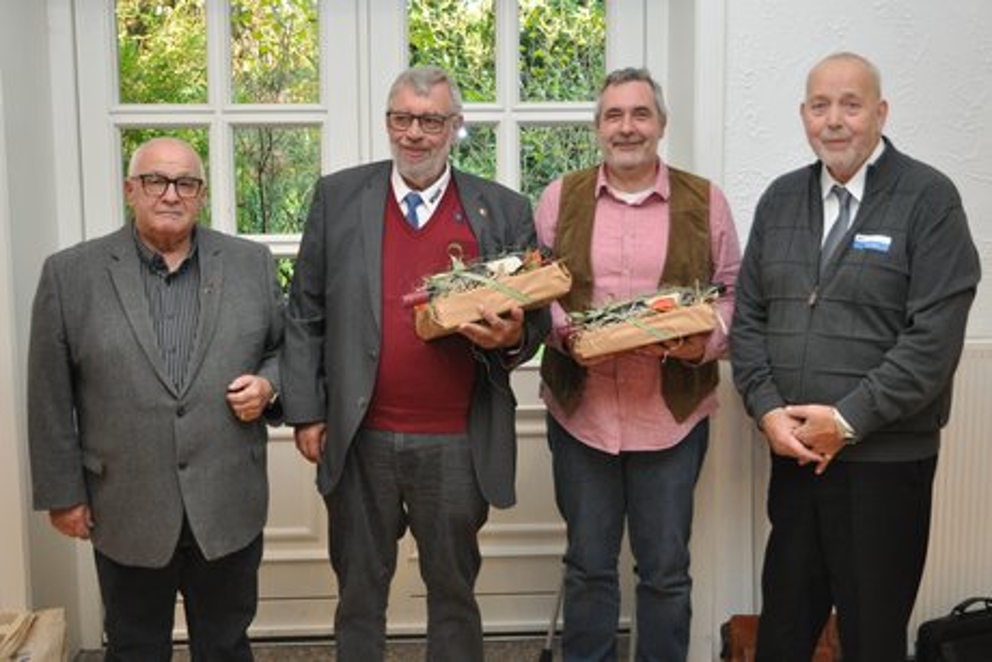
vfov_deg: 43.6
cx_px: 496
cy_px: 331
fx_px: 827
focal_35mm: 30
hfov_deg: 61.9
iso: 800
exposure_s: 1/60.2
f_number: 4
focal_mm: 20
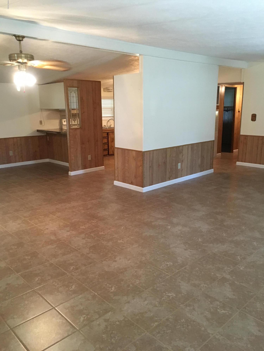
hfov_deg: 48.2
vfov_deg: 61.7
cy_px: 176
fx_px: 295
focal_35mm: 29
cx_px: 132
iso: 200
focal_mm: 4.15
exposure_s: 1/30
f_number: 2.2
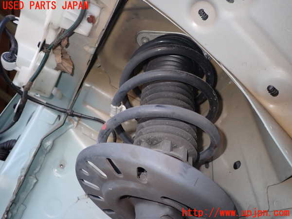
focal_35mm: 25
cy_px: 110
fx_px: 211
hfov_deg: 69.4
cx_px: 146
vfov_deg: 54.9
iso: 200
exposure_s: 1/30
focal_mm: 4.5
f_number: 5.6
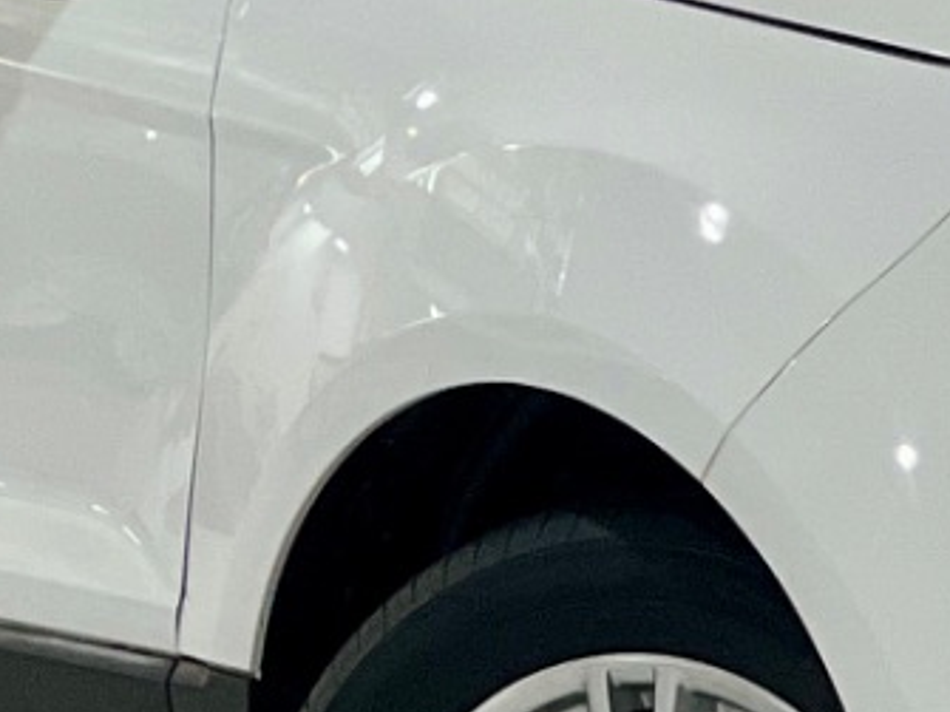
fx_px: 12098
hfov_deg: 4.5
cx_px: 712
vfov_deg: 3.4
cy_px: -71
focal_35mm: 441
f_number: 2.8
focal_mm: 9
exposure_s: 1/40
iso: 160
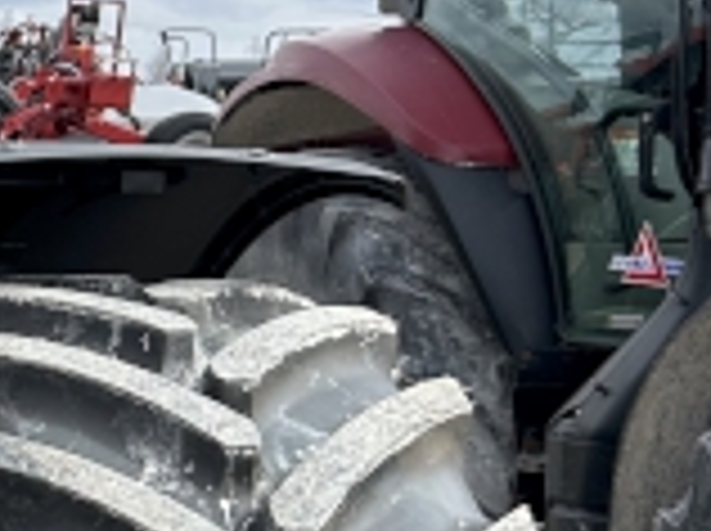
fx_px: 2707
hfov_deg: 12.8
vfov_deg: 11.2
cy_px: 387
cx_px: -765
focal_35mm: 132
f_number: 1.5
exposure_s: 1/2353
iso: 50
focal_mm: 5.7
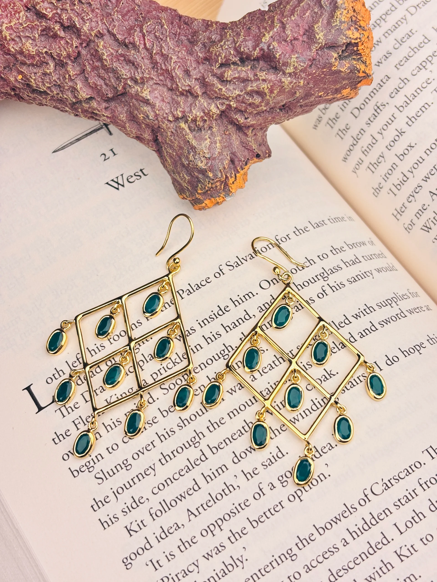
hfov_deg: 28.0
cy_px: 291
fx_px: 875
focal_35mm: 52
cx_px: 218
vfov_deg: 36.8
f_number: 1.6
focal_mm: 5.96
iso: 32
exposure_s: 1/1017
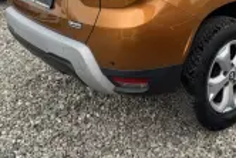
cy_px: -11
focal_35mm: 54
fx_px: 354
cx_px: 198
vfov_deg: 23.7
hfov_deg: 35.3
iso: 80
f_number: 1.78
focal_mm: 6.76
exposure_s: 1/309
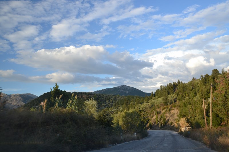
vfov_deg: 40.0
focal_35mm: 33
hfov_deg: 57.2
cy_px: 76
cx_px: 114
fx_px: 210
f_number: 5.6
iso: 320
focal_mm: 22
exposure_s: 1/125
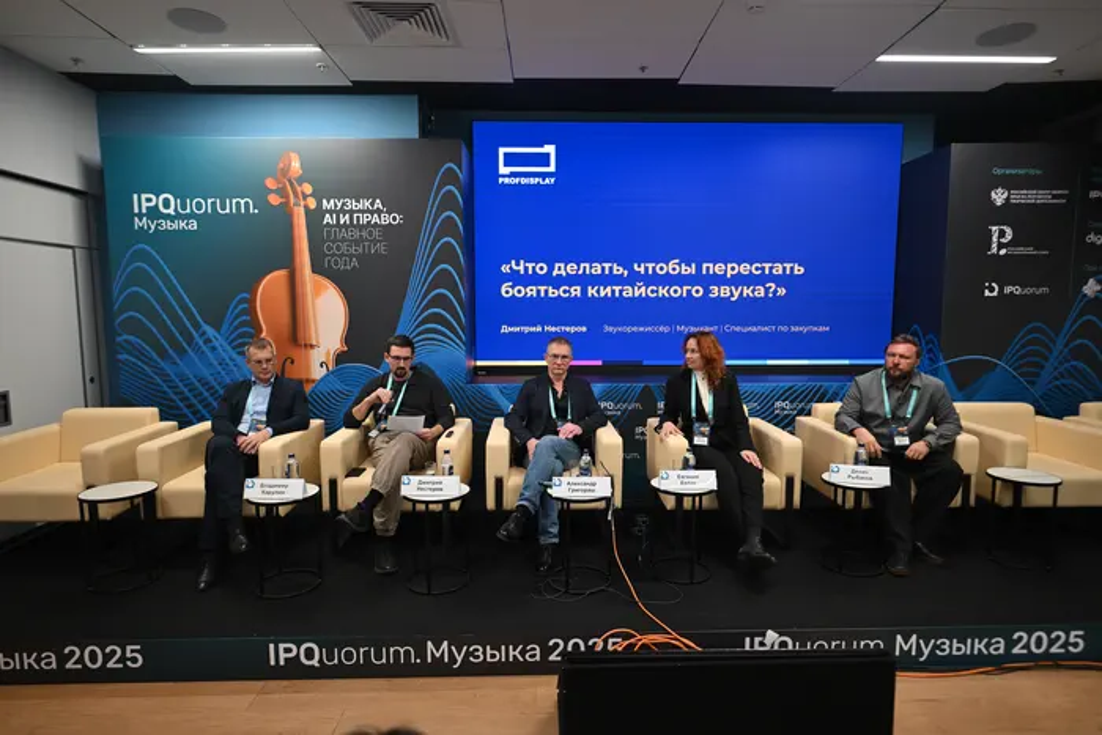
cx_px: 551
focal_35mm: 20
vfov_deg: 62.0
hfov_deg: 84.0
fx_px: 612
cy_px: 368
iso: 800
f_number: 2
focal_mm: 20
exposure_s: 1/200
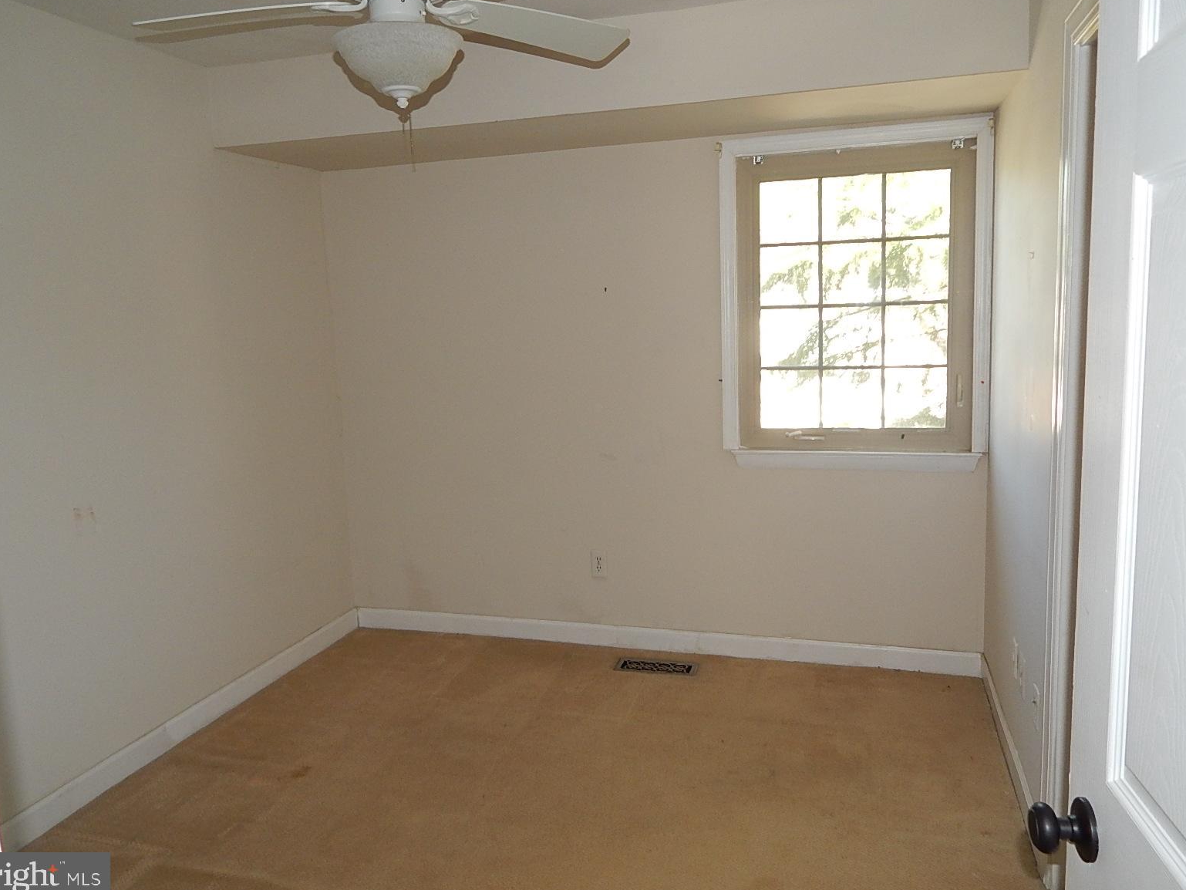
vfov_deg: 53.1
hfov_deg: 67.3
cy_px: 439
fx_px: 891
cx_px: 577
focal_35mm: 26
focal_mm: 4.5
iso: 200
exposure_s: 1/30
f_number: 3.1
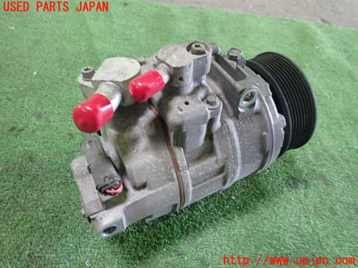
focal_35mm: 30
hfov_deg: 60.0
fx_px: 310
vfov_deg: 46.8
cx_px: 179
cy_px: 134
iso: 500
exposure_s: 1/30
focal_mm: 5.4
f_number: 2.3
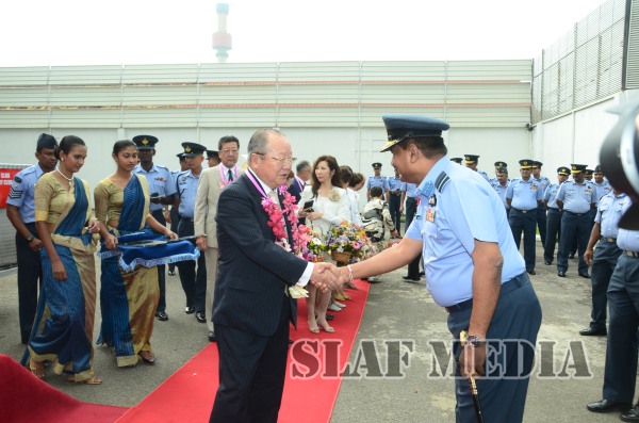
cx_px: 320
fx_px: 531
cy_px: 212
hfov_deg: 62.0
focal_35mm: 30
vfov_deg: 43.4
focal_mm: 20
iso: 250
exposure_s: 1/200
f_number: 7.1
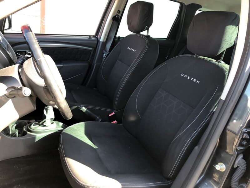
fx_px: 202
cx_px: 125
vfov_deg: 49.7
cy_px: 94
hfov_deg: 63.4
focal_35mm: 28
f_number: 1.8
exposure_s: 1/40
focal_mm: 3.99
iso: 25
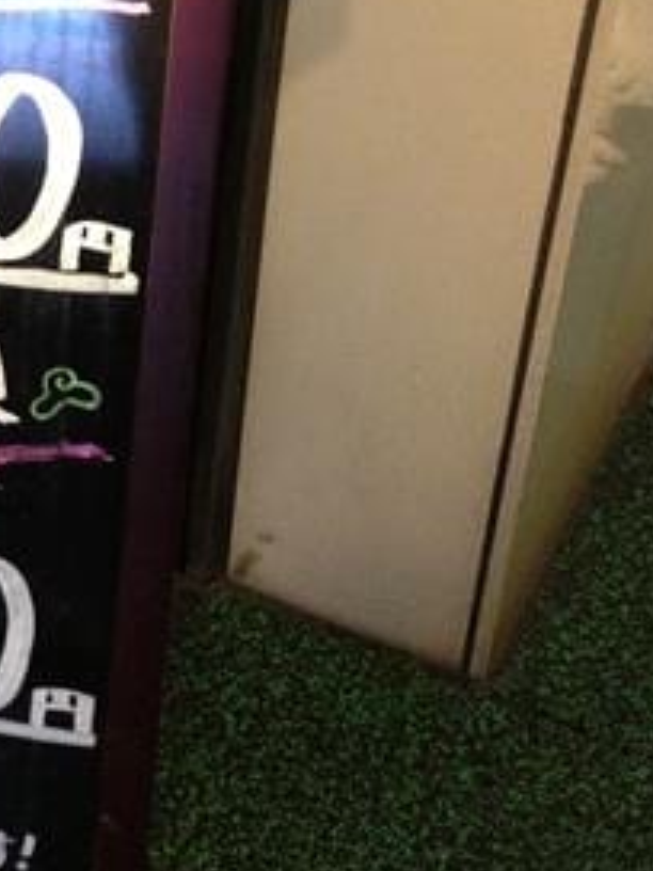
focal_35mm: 97
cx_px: -211
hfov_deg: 14.6
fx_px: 2440
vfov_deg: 20.0
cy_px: 160
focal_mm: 4.13
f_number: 2.4
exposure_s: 1/20
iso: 250
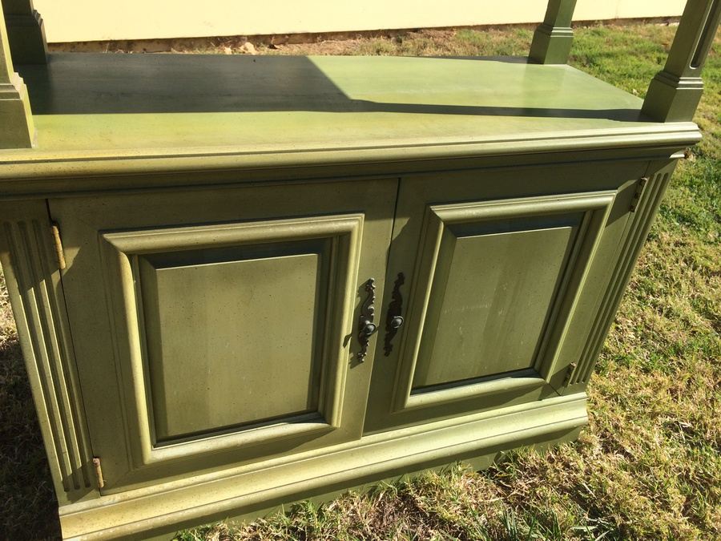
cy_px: 270
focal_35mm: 30
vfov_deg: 46.8
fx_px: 625
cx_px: 360
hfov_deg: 60.0
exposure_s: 1/1325
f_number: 2.2
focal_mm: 4.12
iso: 32
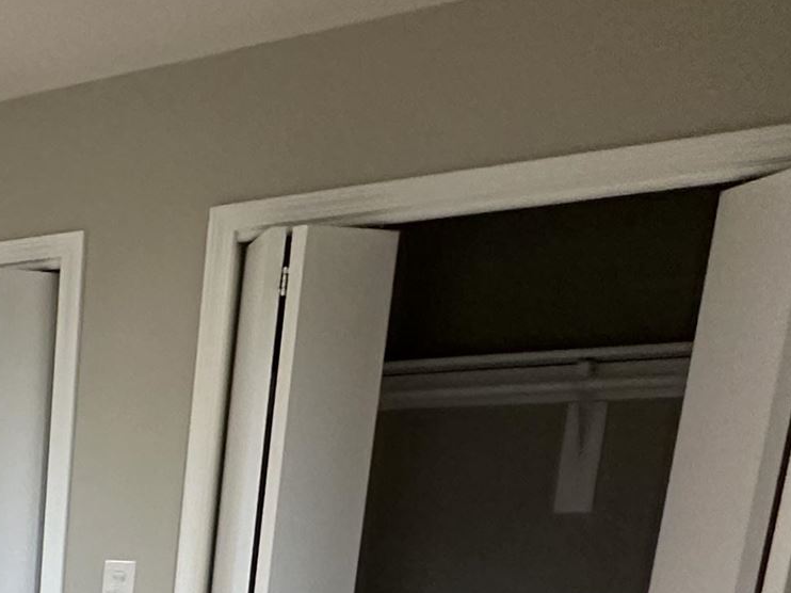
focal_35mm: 58
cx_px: -435
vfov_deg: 22.0
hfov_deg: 24.6
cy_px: 826
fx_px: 1325
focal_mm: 2.22
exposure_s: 1/97
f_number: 2.2
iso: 320
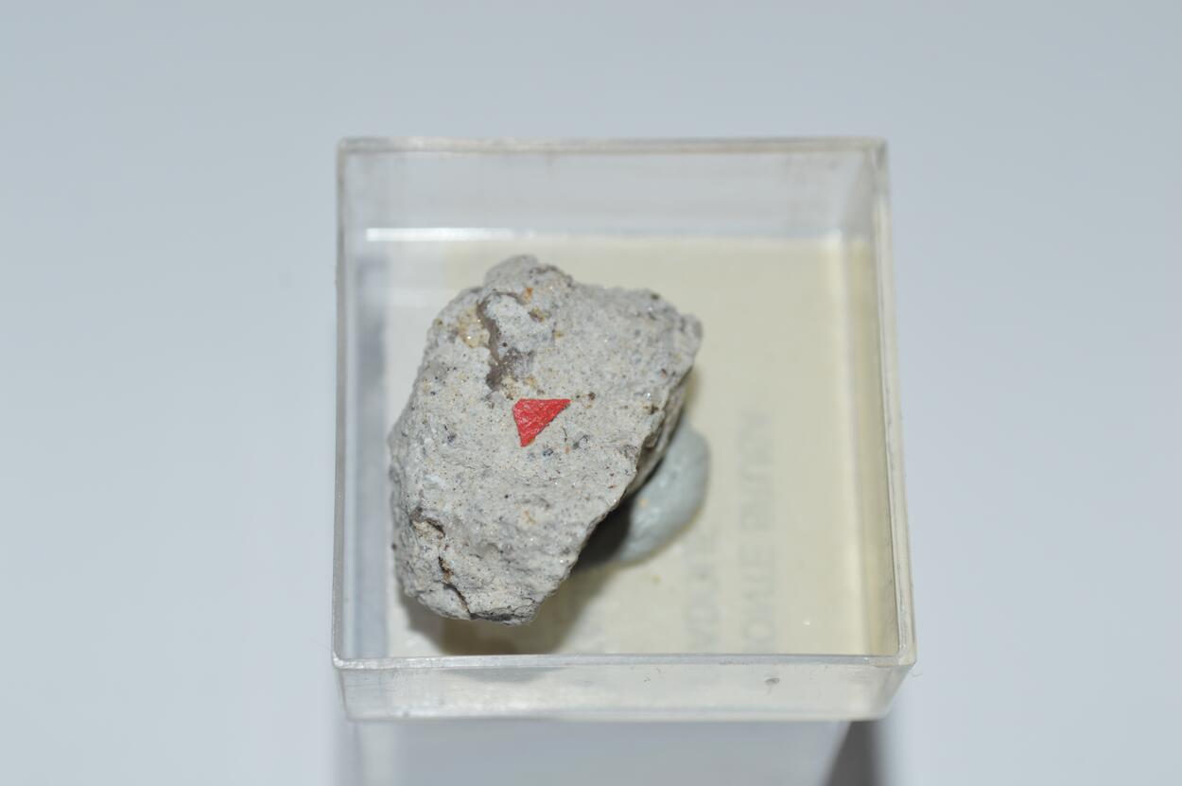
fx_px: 2706
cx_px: 591
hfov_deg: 24.6
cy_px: 393
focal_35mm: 82
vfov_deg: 16.5
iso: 100
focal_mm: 55
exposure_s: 1/60
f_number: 8
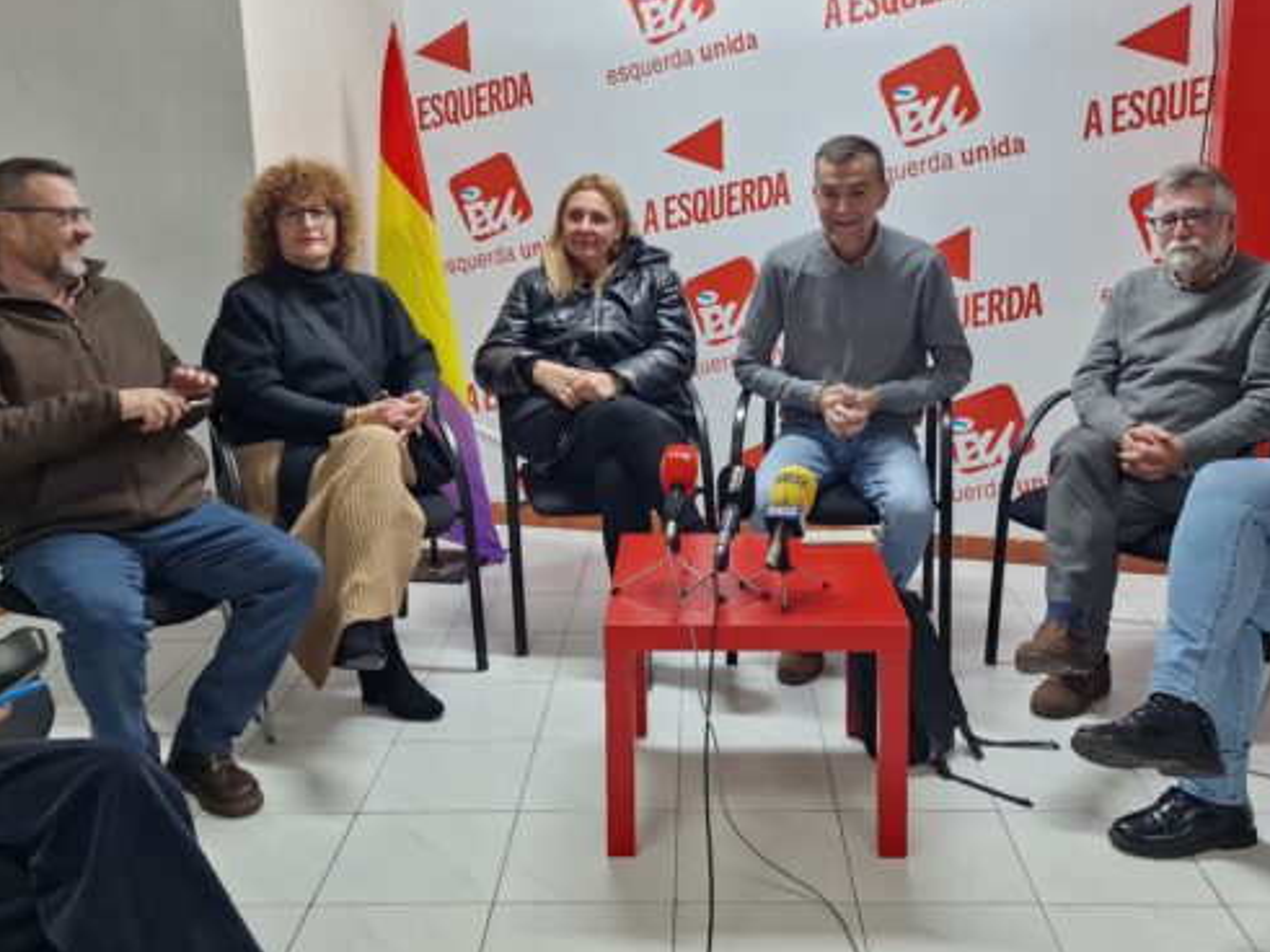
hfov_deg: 51.3
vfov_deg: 39.6
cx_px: 698
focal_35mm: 36
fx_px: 1320
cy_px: 442
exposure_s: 1/100
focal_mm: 6.4
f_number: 1.8
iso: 320
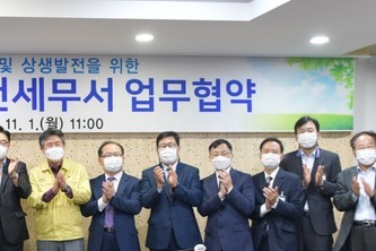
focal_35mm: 75
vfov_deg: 18.1
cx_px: 73
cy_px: 162
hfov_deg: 26.5
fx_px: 783
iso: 1600
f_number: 4
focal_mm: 26
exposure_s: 1/60.2
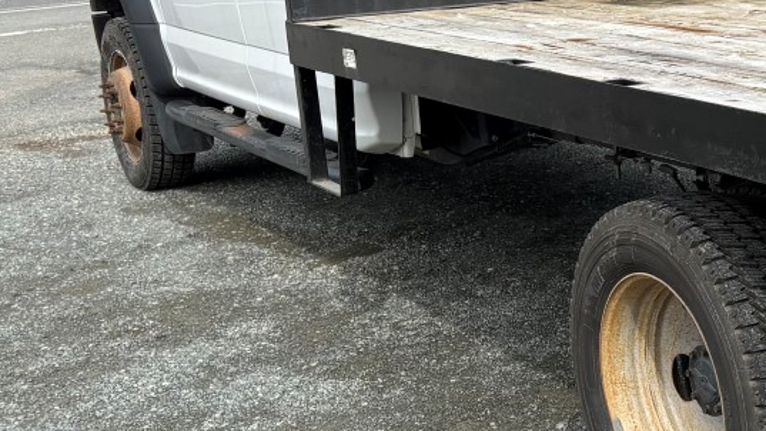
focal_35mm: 76
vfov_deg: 15.9
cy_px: 225
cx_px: 924
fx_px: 1544
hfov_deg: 25.1
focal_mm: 5.96
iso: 50
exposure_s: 1/1695
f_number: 1.6
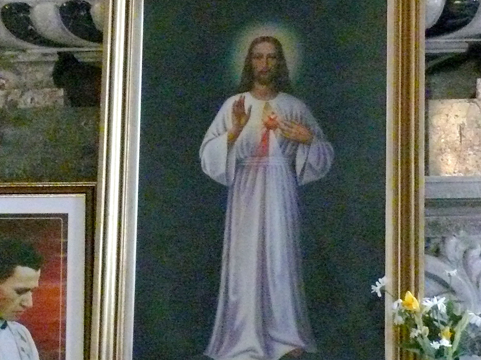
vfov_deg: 9.1
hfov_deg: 12.1
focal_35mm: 163
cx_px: 140
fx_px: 2264
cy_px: 162
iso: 800
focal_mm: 13
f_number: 3.2
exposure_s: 1/8
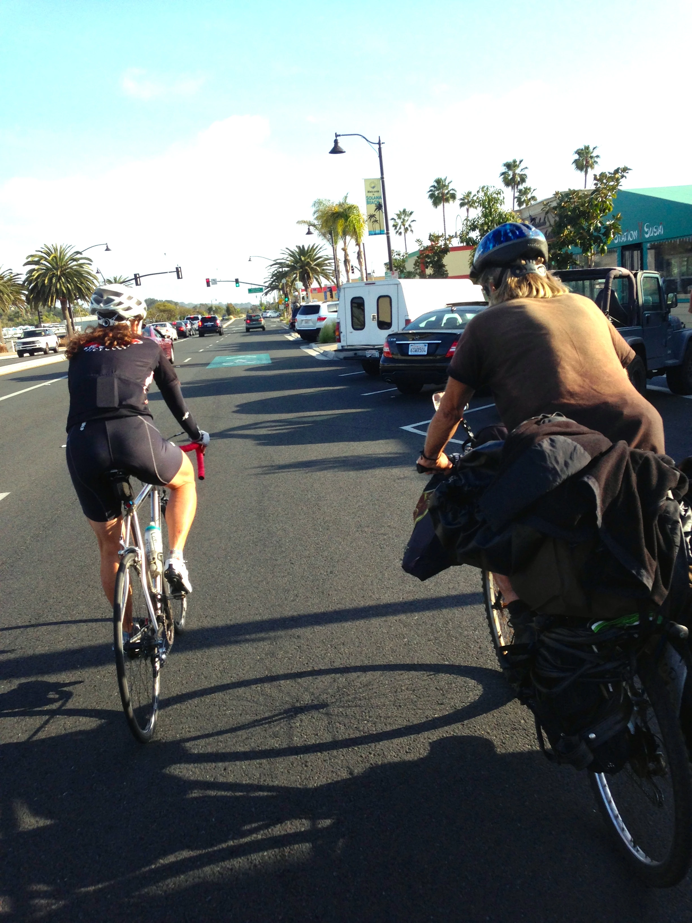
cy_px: 462
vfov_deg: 55.4
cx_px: 346
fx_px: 880
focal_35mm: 33
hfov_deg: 42.9
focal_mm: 4.12
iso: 50
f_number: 2.4
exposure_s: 1/889
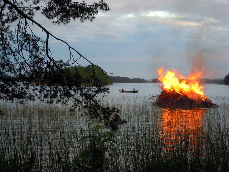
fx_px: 490
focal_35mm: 74
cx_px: 114
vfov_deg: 19.9
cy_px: 86
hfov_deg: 26.3
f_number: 4.4
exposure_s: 1/50
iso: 100
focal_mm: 13.2
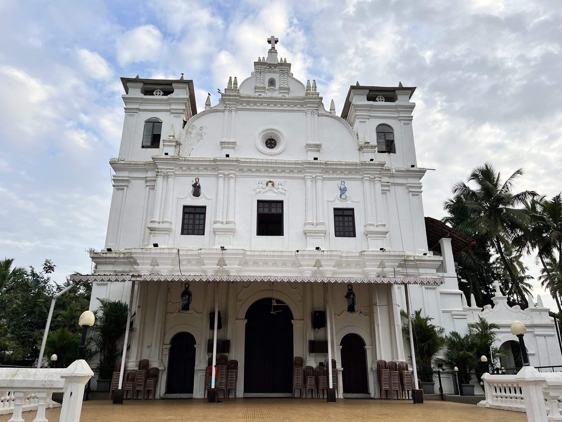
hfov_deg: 67.3
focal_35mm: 26
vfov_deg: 53.1
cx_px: 281
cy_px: 211
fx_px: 422
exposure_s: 1/508
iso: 50
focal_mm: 5.1
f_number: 1.6
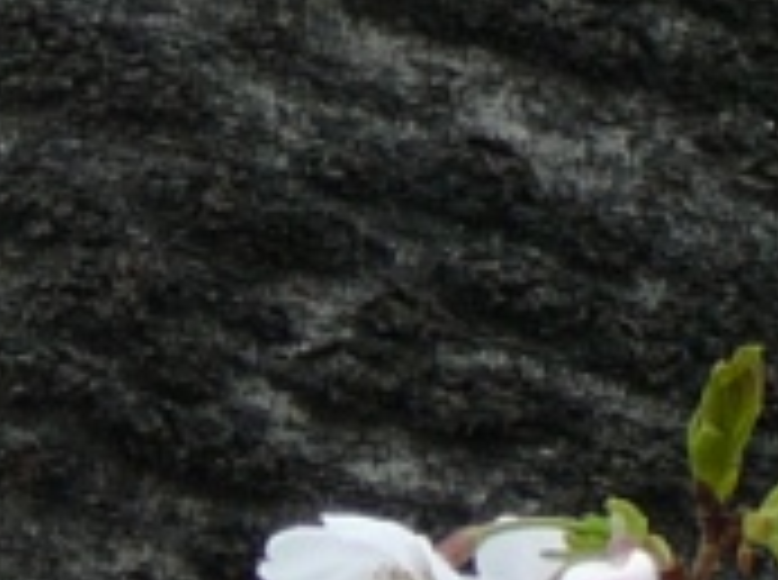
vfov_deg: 5.1
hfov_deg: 7.1
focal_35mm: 279
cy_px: -1102
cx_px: 216
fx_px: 6258
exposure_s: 1/50
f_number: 3.3
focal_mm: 7
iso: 80
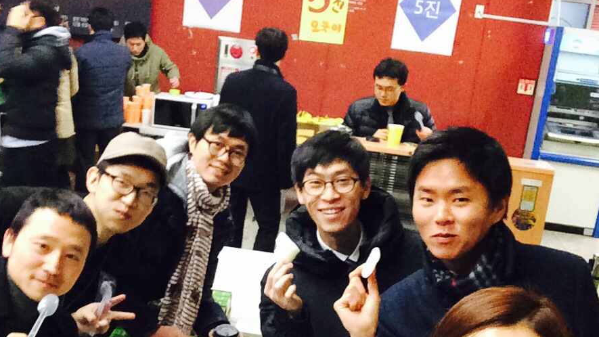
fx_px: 826
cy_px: 242
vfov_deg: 22.9
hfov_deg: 39.8
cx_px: 275
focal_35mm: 52
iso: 500
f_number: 2.4
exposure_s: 1/30
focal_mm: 2.15
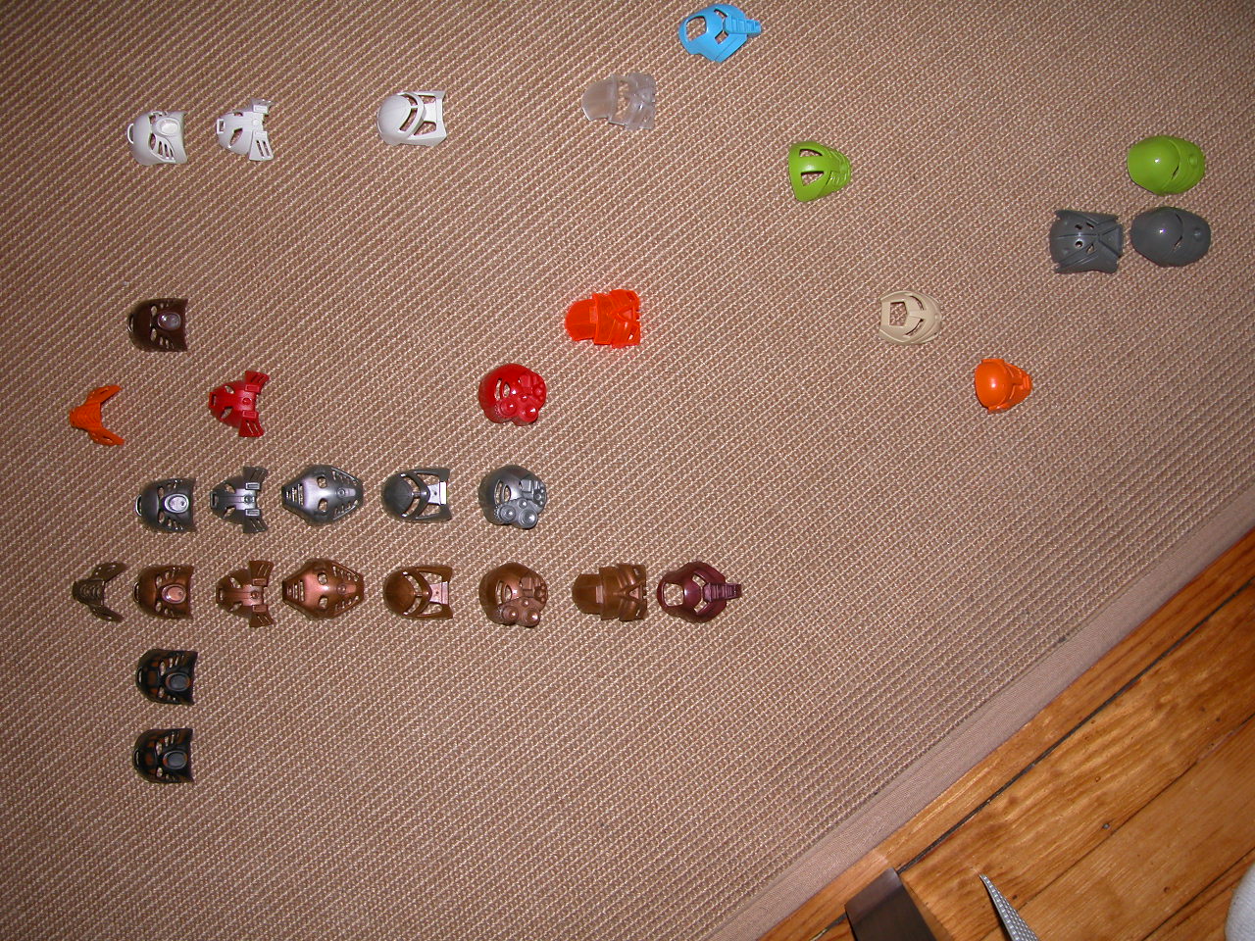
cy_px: 470
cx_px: 628
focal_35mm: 34
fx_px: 1233
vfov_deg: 41.8
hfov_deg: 54.0
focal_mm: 8.9
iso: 100
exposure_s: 1/60
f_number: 2.8
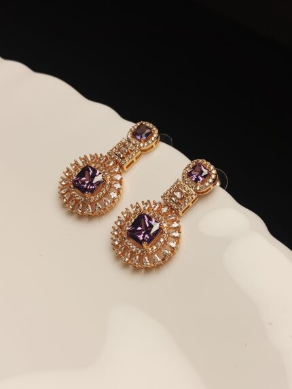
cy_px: 194
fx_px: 450
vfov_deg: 46.8
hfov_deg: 36.0
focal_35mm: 40
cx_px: 146
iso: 50
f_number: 1.8
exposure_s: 1/205
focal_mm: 3.98
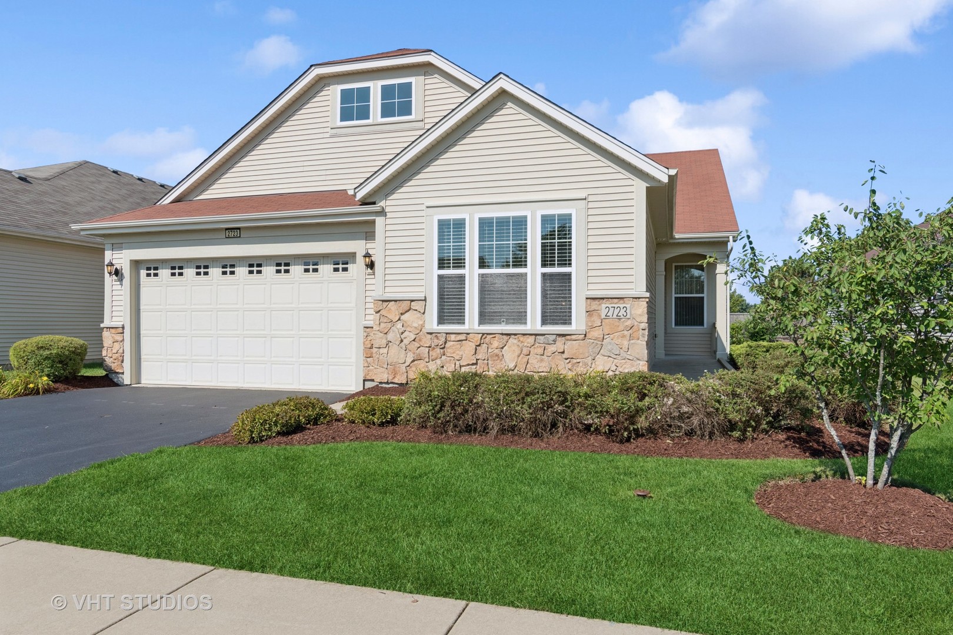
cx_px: 476
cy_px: 318
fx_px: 596
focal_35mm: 22
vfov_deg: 56.1
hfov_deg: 77.3
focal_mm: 15
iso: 250
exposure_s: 1/640
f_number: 8
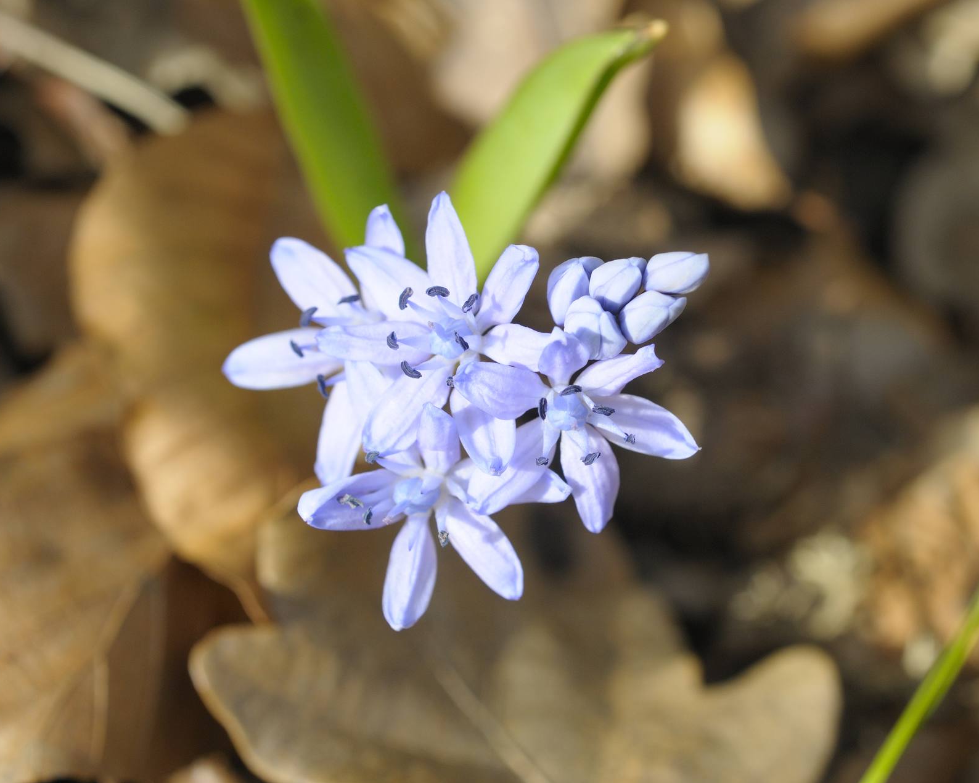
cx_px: 535
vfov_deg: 15.1
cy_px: 392
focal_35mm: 102
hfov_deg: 18.8
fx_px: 2955
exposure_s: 1/250
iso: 400
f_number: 8
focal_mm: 60
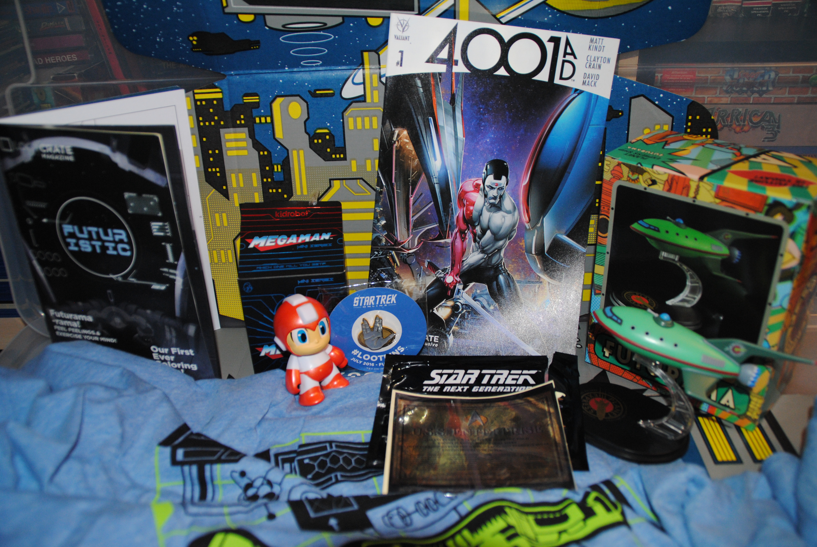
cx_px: 408
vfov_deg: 40.1
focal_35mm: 33
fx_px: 750
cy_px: 274
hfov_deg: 57.2
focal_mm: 22
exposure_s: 1/60
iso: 400
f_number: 4
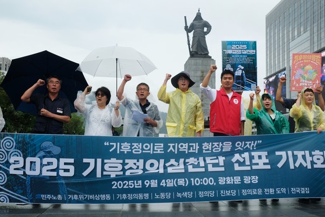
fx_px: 388
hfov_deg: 45.4
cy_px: 108
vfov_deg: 31.2
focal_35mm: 43
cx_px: 162
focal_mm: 28.9
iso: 400
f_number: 7.1
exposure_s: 1/250
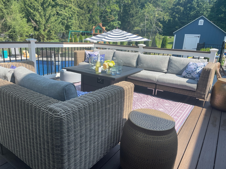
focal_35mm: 26
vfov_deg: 53.0
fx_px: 170
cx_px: 113
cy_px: 84
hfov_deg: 67.3
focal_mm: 4.2
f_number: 1.6
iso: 32
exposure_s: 1/1575
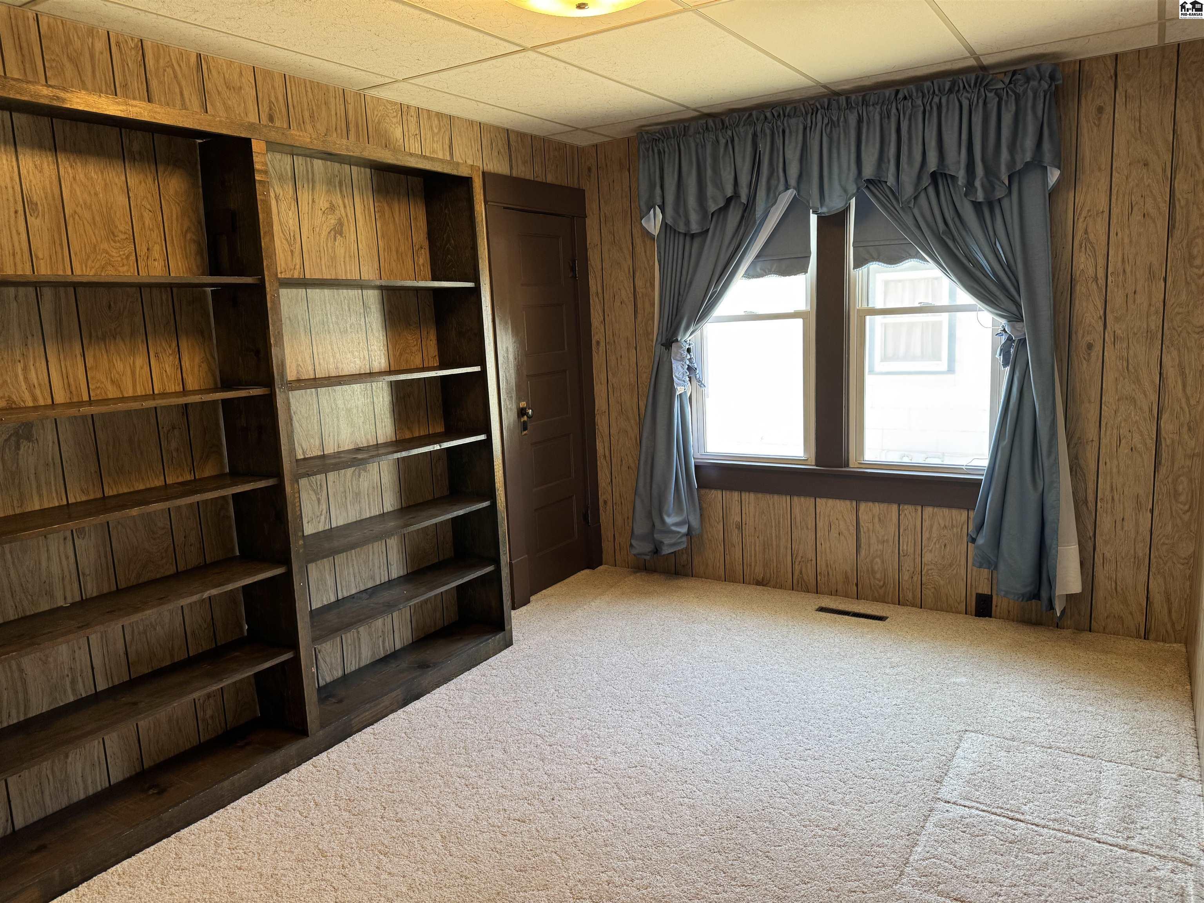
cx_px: 602
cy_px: 452
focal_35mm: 24
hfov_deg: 71.6
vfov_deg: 56.8
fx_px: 835
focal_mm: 6.76
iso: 160
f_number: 1.78
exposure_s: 1/60
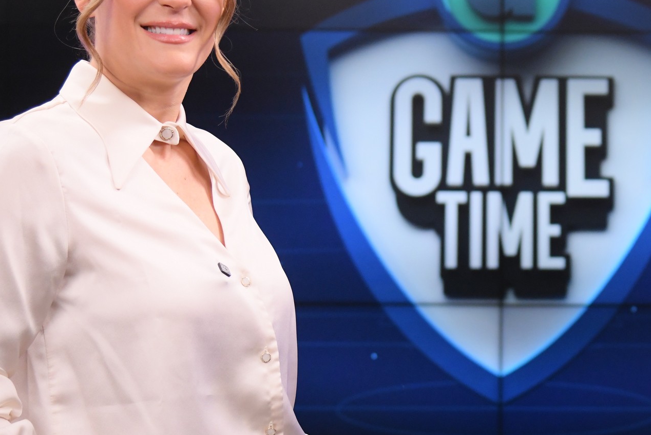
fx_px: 2225
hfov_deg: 16.5
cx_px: 547
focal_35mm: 123
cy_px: 230
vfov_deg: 11.2
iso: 1600
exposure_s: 1/400
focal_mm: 52
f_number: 4
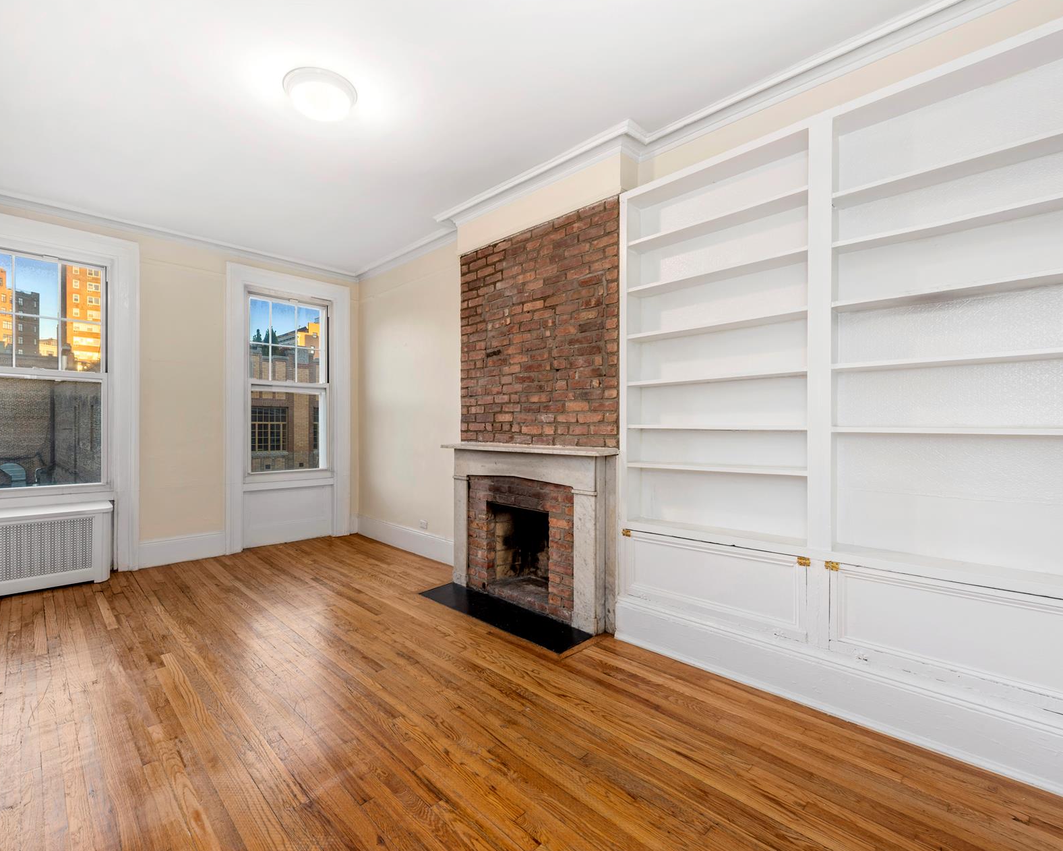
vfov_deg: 80.4
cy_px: 422
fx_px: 503
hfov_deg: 92.8
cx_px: 478
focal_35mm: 16
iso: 100
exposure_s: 1/1.67
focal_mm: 14
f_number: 8
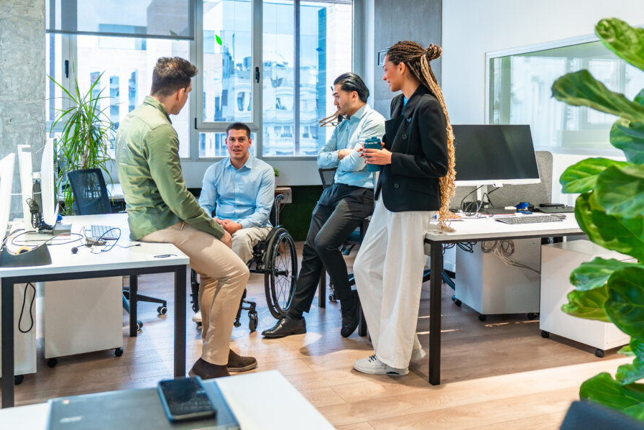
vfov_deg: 41.1
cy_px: 206
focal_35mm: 32
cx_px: 341
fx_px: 573
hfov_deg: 58.7
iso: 800
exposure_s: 1/200
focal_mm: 28
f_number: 2.8
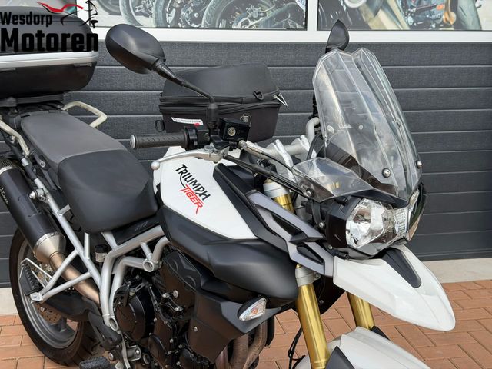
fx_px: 682
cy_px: 184
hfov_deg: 39.7
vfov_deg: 30.3
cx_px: 246
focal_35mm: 48
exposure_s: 1/1307
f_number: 1.78
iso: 64
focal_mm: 6.76
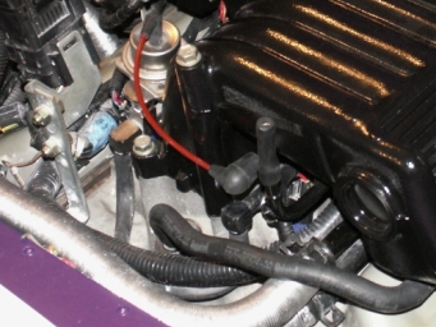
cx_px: 364
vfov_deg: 12.3
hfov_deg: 16.4
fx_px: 1499
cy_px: -2
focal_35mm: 119
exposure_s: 1/40
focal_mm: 9.7
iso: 160
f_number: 3.2
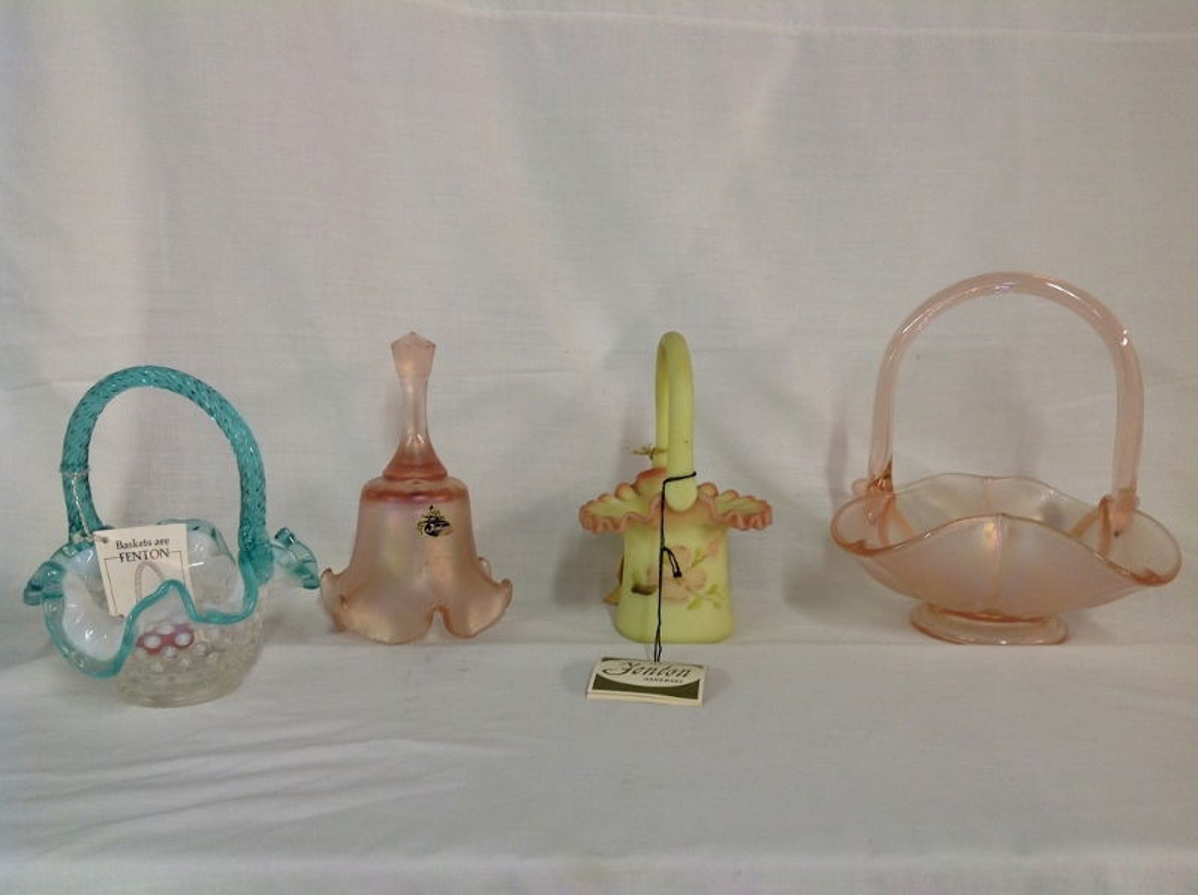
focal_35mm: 35
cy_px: 448
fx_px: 1210
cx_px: 599
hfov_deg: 52.7
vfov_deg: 40.6
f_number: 2.4
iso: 64
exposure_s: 1/20
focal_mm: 4.28
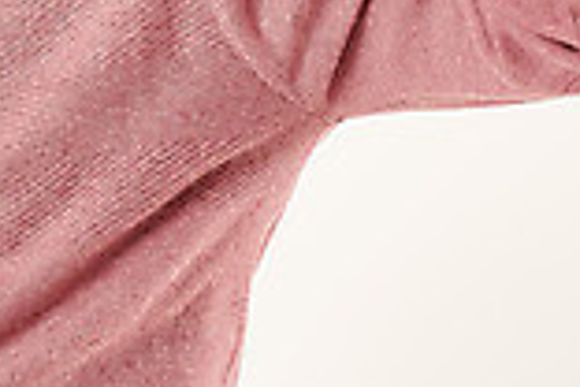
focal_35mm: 767
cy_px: -186
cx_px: -296
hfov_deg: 2.7
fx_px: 12356
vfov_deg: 1.8
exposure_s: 1/125
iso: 100
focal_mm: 200
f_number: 8
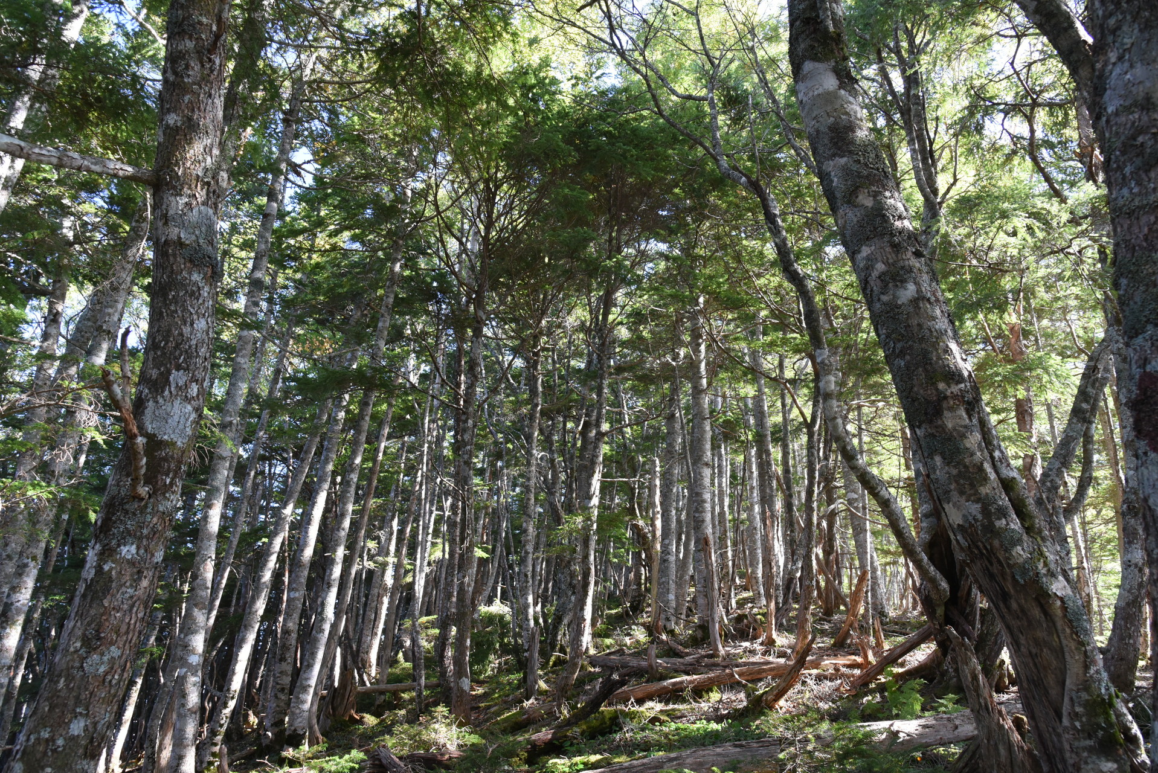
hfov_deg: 73.7
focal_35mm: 24
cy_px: 386
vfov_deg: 53.2
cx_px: 579
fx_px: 772
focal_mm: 24
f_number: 8
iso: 1800
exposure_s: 1/60
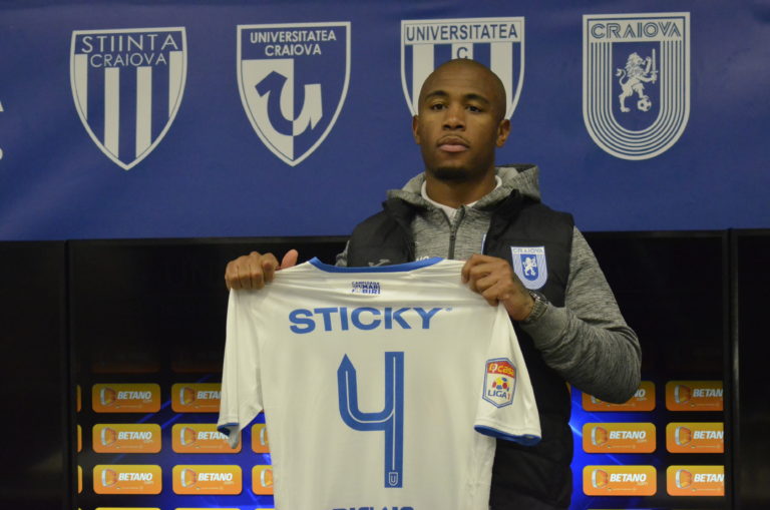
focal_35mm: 123
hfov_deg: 16.7
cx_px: 385
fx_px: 2626
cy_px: 255
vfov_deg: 11.1
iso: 5000
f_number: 5
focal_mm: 82
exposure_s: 1/400
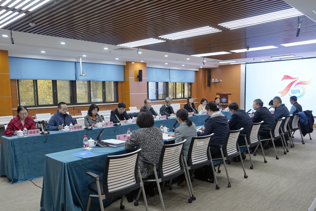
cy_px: 106
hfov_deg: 71.5
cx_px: 158
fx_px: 219
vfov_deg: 51.3
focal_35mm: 25
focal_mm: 25
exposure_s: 1/160
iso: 1600
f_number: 4
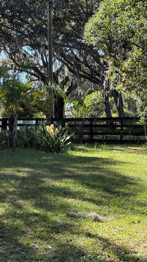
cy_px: 143
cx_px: 33
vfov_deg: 27.9
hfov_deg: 15.8
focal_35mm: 76
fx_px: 527
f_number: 1.78
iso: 80
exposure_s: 1/652
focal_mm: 6.76
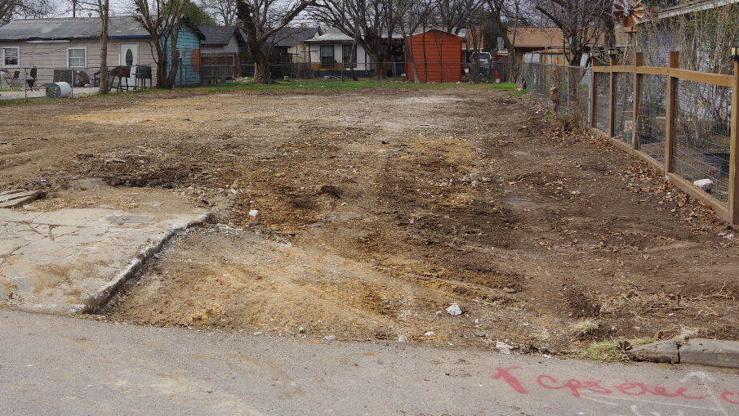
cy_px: 122
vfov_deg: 29.4
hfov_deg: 49.4
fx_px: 784
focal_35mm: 40
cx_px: 233
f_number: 13
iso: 200
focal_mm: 18
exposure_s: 1/160
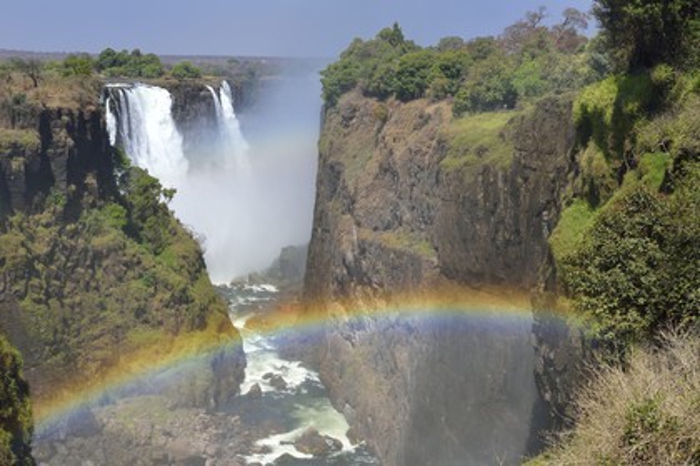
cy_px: 233
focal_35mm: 48
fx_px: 933
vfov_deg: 28.1
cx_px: 350
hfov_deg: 41.1
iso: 200
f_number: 13
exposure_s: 1/250
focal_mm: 48
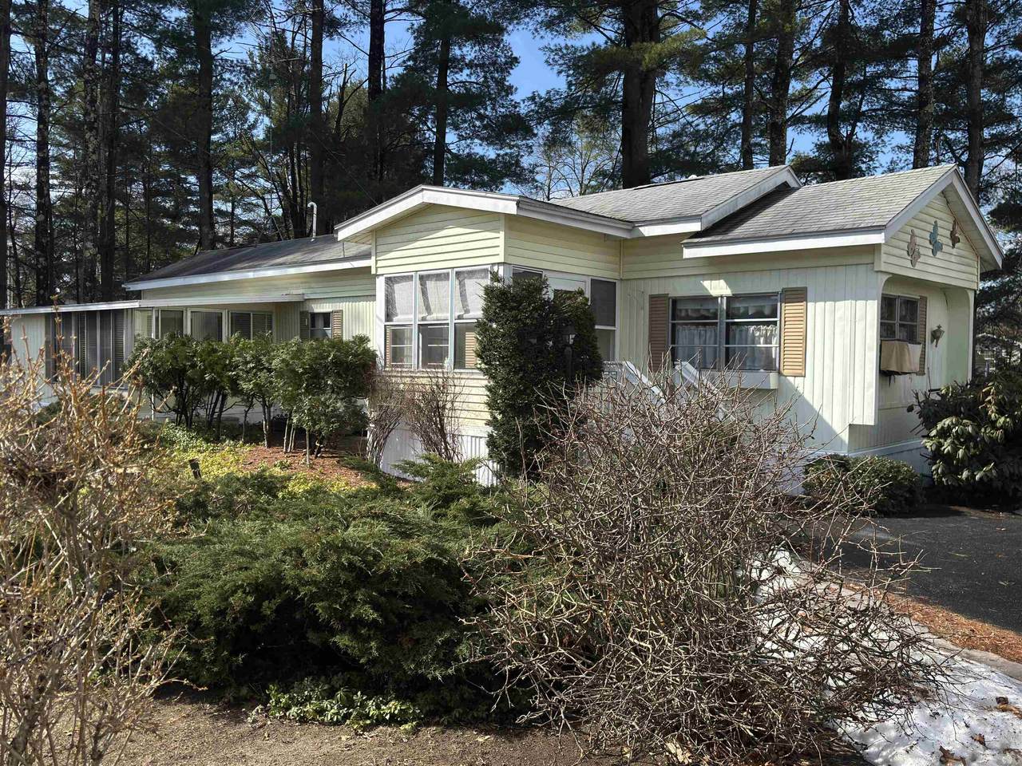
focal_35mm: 29
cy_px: 383
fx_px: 856
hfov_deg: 61.7
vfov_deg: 48.2
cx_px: 511
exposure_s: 1/3663
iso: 50
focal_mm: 5.96
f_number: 1.6
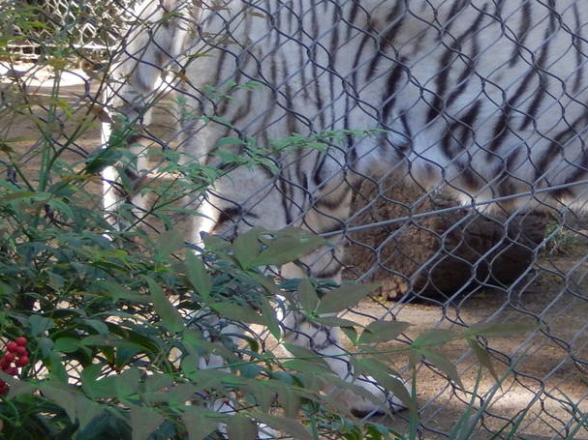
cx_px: 534
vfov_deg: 9.7
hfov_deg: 12.8
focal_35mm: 153
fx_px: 2598
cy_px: 123
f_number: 4.6
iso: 180
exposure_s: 1/30
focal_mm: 10.4
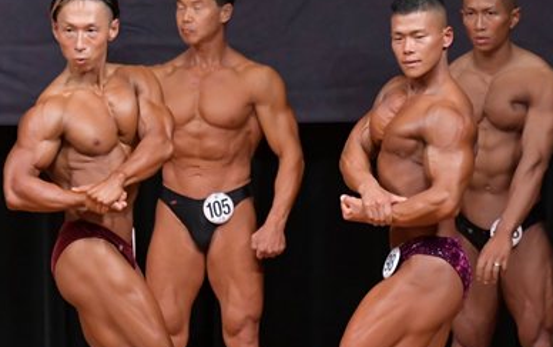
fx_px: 8279
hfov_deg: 3.8
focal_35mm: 549
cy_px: 257
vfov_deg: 2.4
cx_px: 68
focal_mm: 180
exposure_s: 1/400
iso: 5000
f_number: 5.6
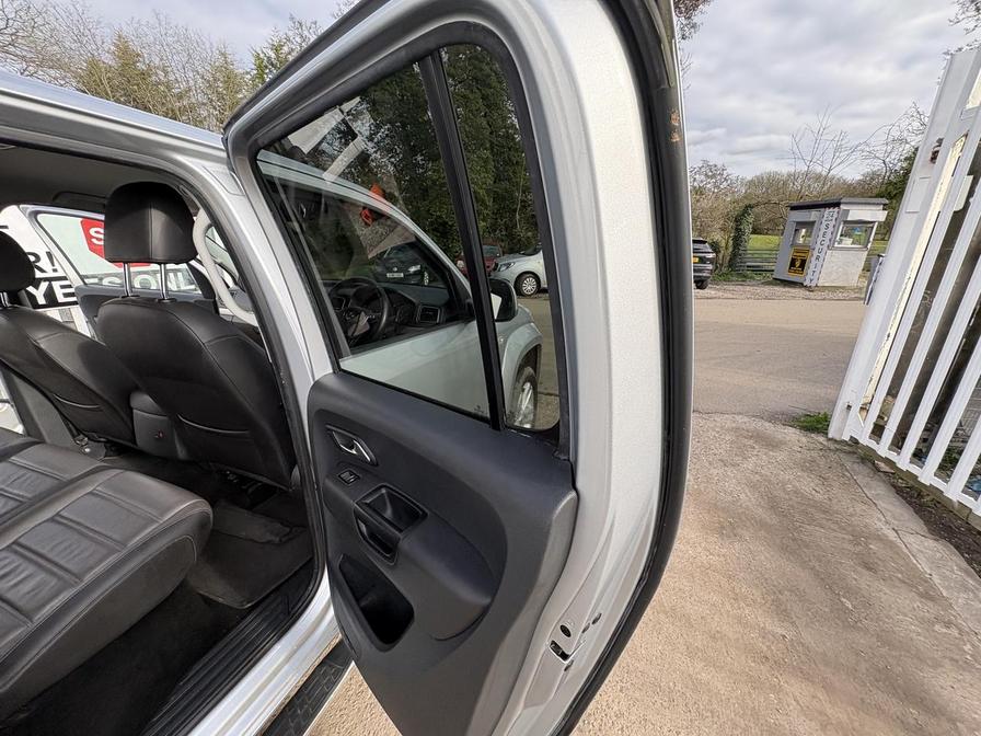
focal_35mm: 14
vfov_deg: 85.7
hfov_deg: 102.1
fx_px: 397
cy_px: 368
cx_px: 490
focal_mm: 2.22
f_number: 2.2
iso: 64
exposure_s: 1/377
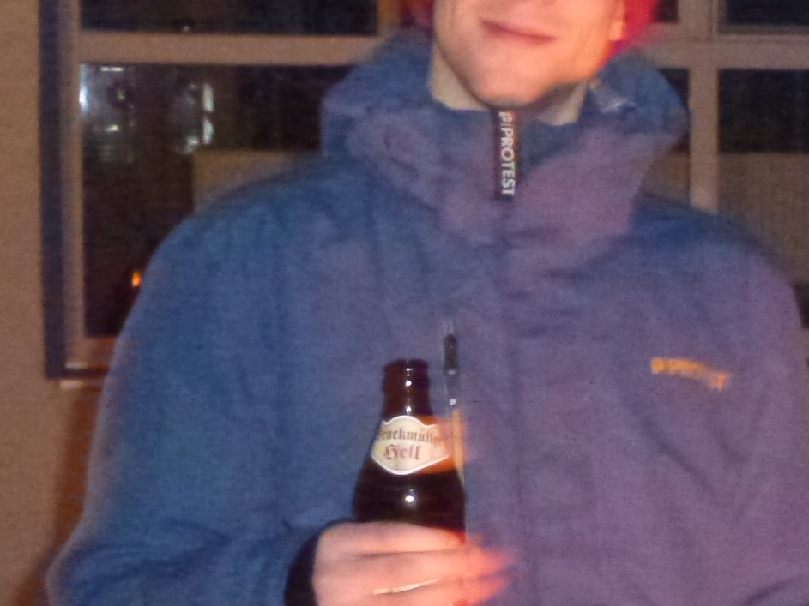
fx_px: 3108
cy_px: 327
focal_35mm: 133
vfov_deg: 11.1
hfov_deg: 14.2
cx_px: 1060
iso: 1600
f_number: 4.1
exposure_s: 1/8
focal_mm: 8.7
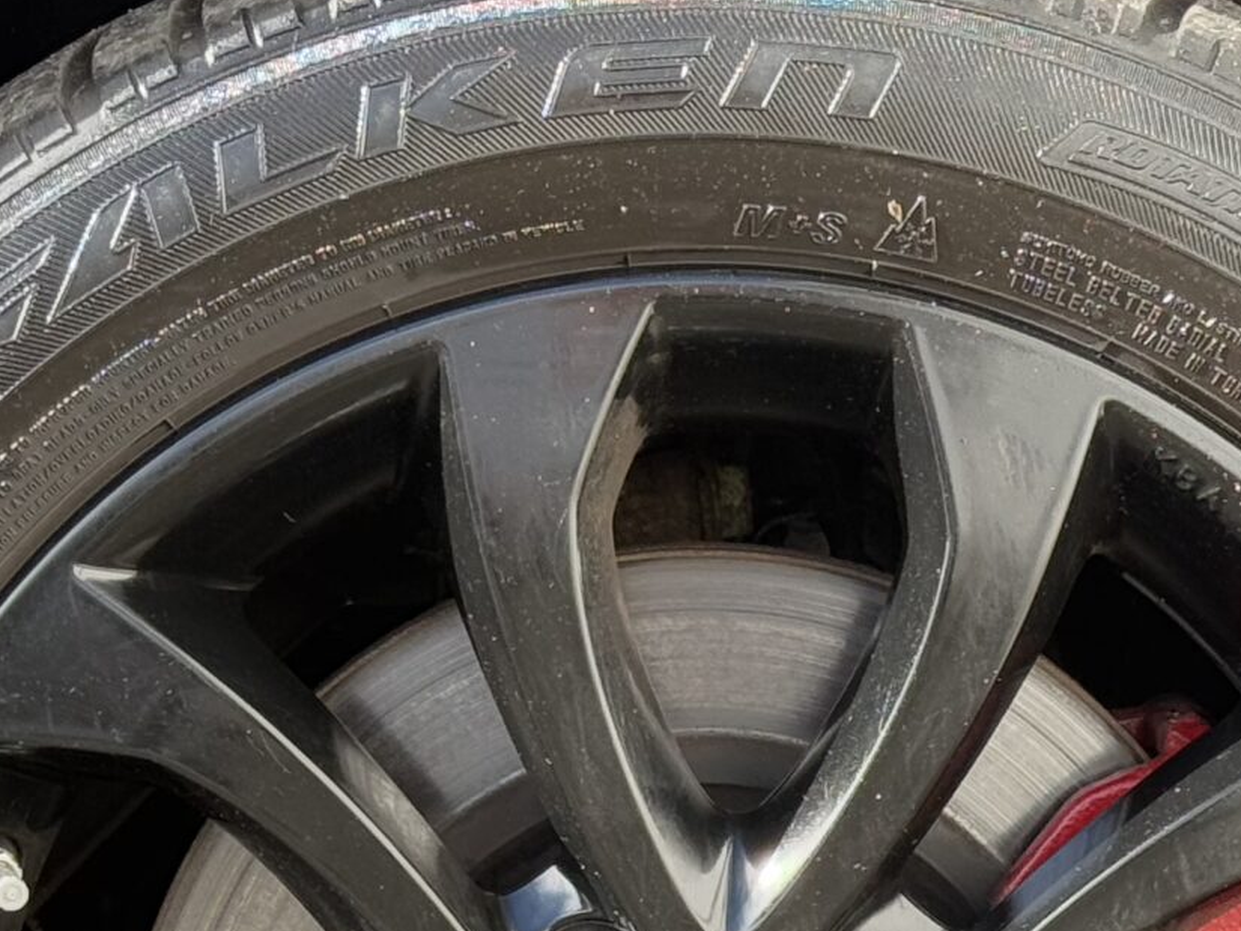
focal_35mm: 149
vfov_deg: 9.8
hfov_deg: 13.2
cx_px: 830
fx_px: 5342
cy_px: 1086
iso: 100
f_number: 1.78
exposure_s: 1/530
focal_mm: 6.76
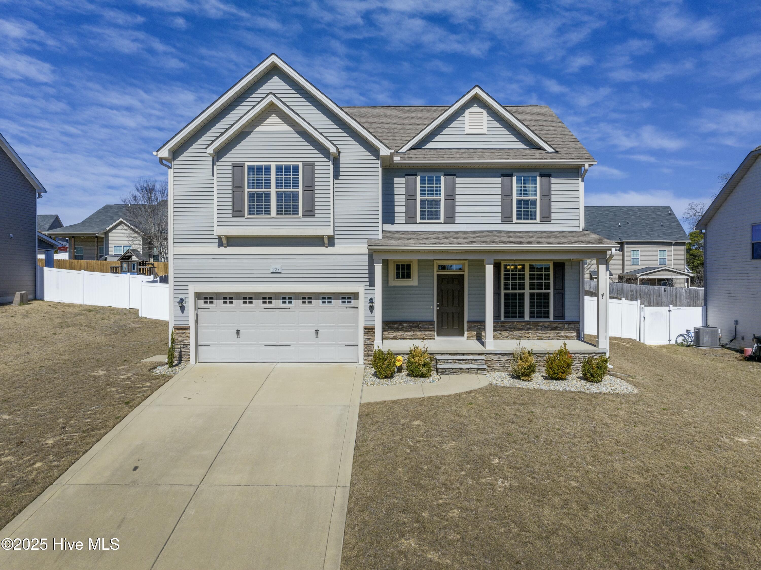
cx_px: 380
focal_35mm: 24
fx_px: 527
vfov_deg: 56.8
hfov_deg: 71.6
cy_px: 285
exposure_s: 1/120
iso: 100
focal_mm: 12.29
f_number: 8
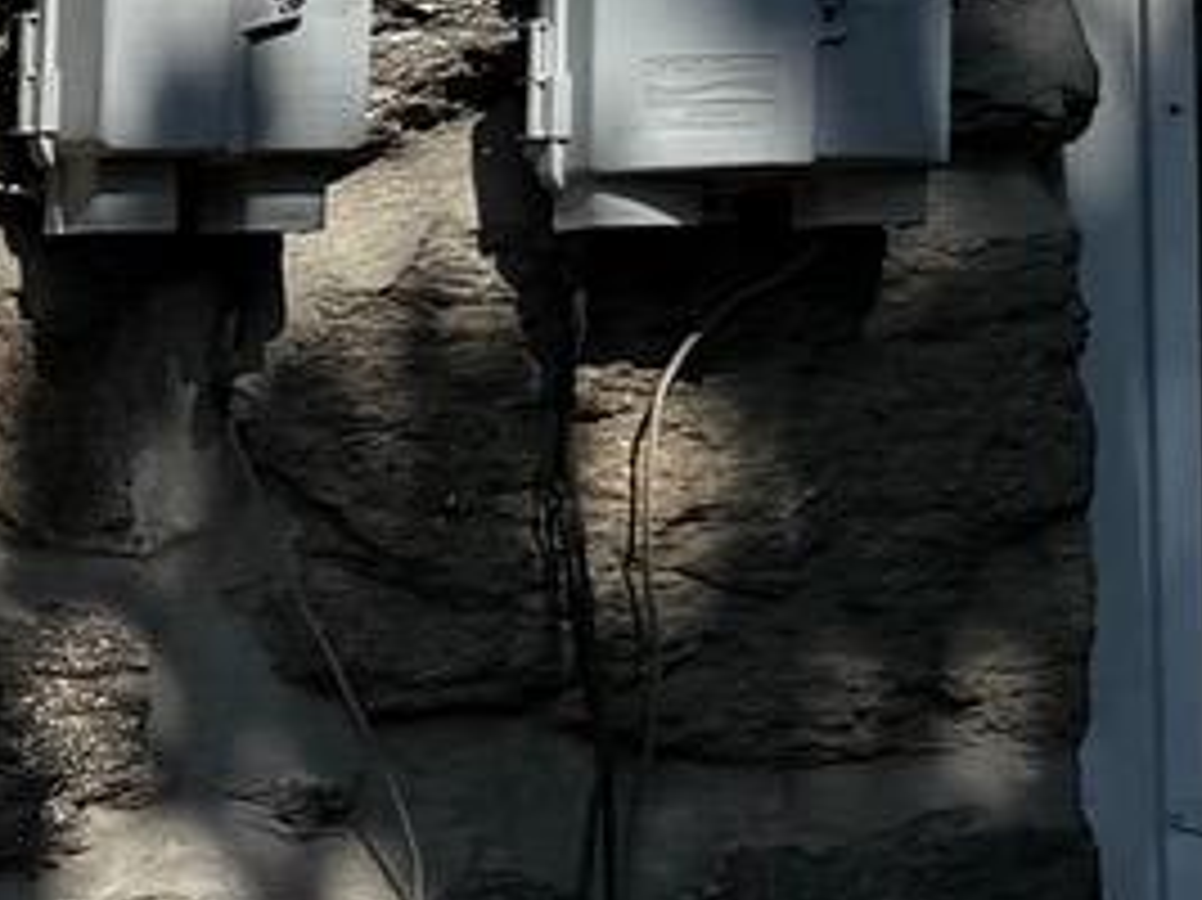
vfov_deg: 8.0
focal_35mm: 184
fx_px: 6386
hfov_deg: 8.3
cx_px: -2935
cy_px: 1062
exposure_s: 1/9091
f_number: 1.78
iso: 80
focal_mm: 6.76
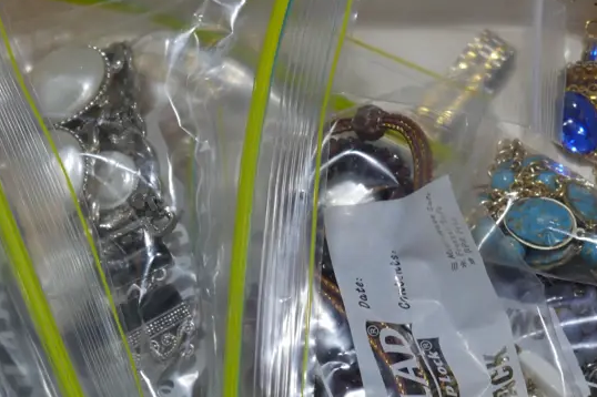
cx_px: 305
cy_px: 273
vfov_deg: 12.8
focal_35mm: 107
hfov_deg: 19.1
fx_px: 1773
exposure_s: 1/60
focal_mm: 27
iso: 200
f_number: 5.3
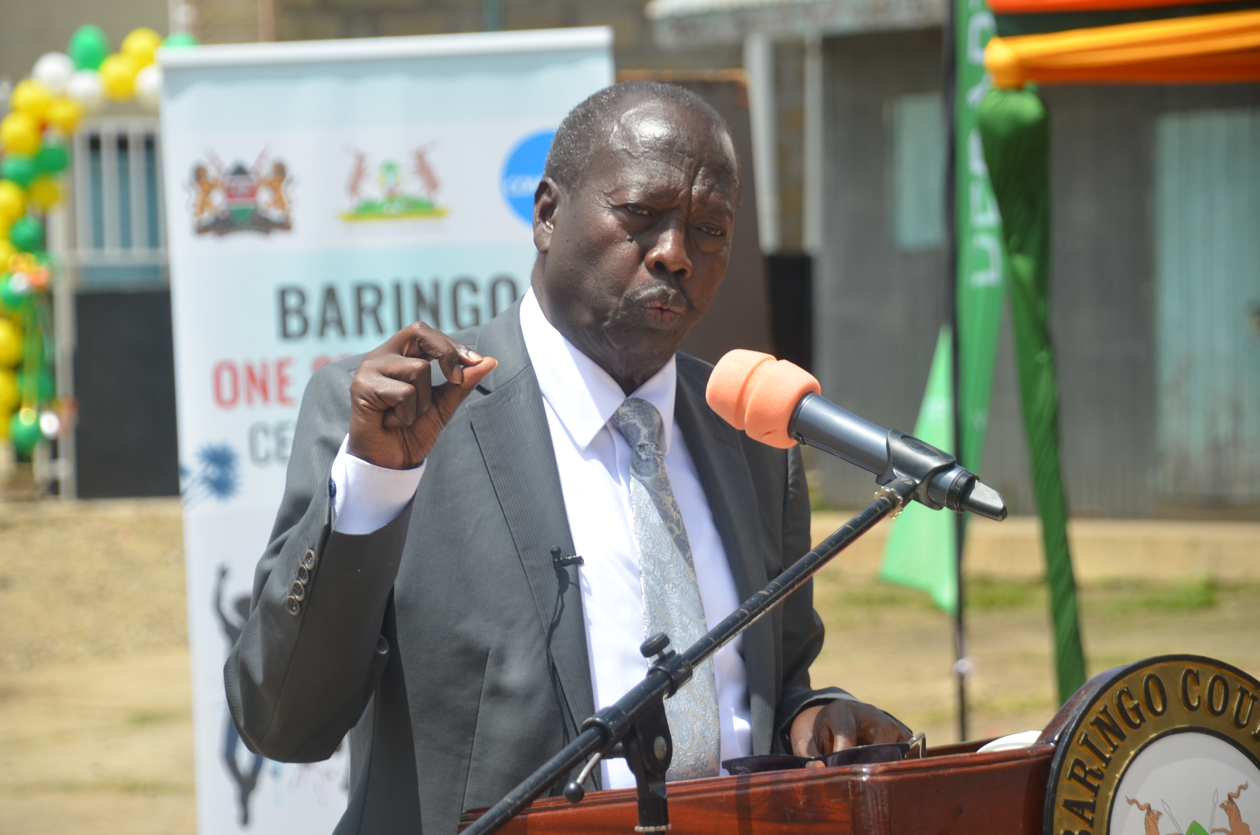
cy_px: 418
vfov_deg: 9.1
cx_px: 630
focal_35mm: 150
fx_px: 5239
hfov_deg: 13.7
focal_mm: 100
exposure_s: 1/800
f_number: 7.1
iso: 200
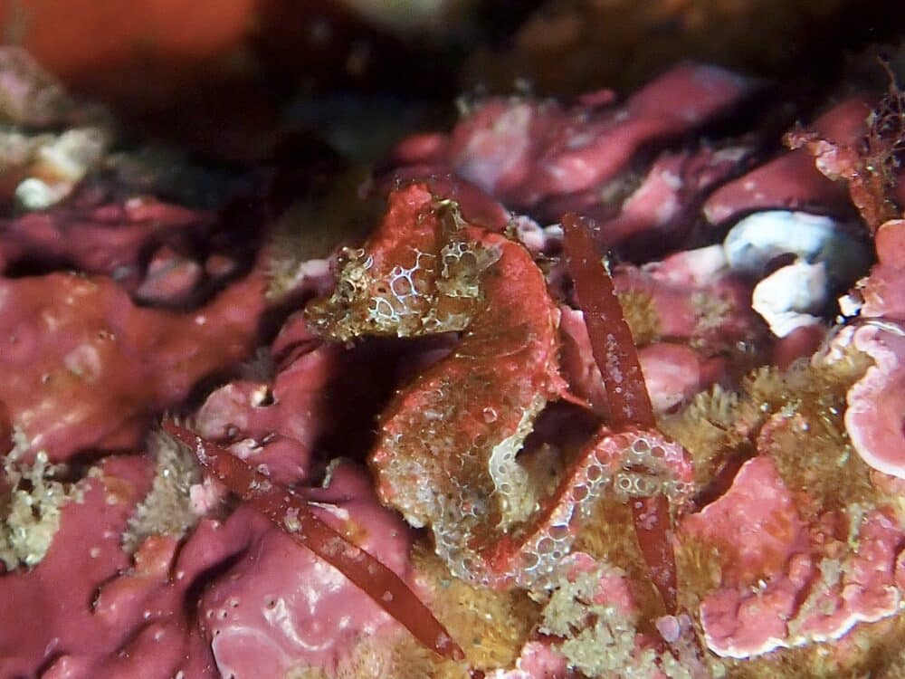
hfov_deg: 19.6
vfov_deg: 14.8
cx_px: 452
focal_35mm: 100
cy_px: 340
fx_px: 2614
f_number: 6.3
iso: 200
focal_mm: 18
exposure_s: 1/200
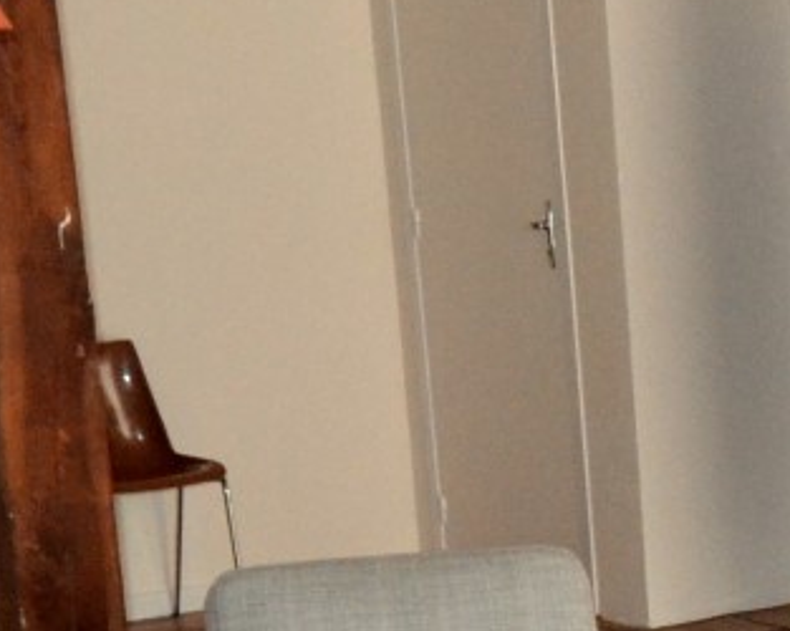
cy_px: 718
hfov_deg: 16.3
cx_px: 1176
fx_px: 2524
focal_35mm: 108
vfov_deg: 13.9
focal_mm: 12
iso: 1250
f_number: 4
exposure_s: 1/60
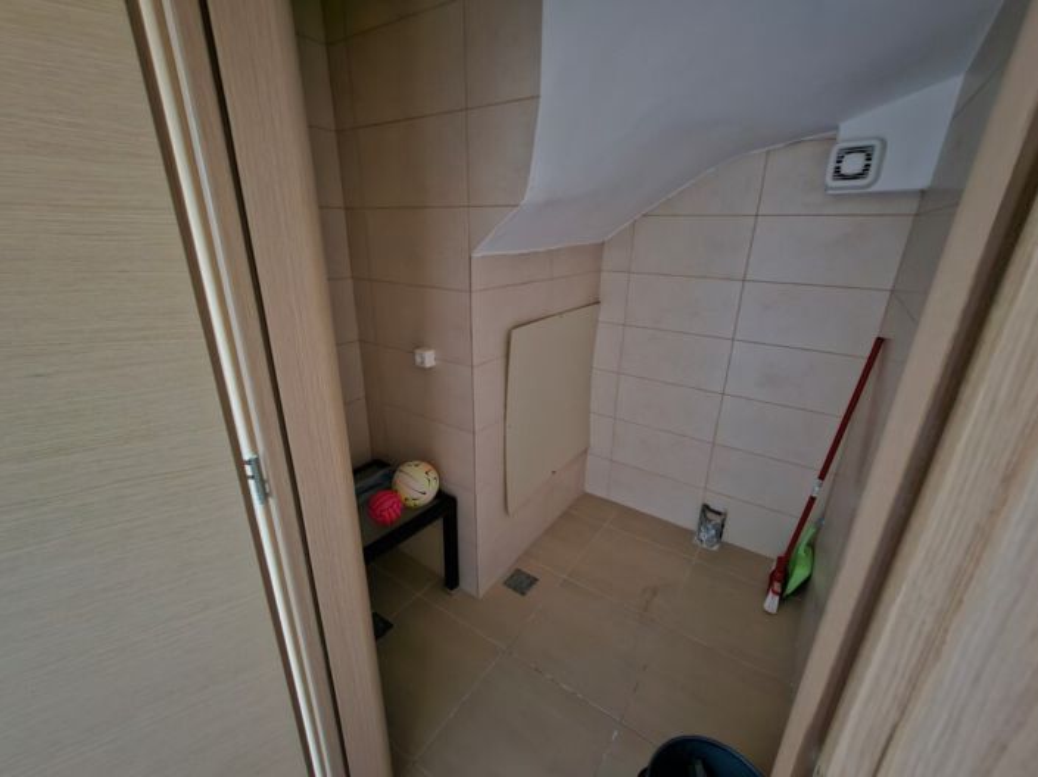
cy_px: 388
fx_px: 390
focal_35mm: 13
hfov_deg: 106.2
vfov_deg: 89.9
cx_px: 519
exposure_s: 1/8.33
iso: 1000
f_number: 2.2
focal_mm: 2.2
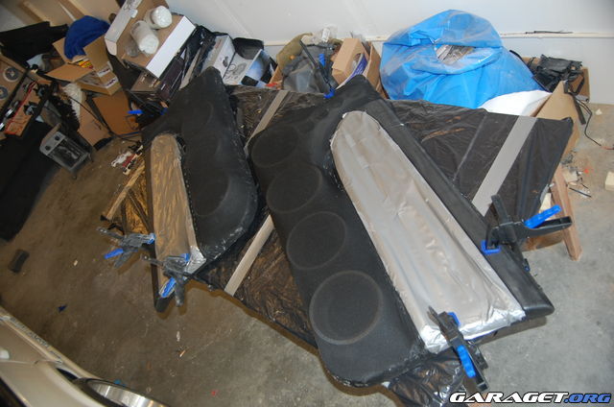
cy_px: 204
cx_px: 307
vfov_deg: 47.7
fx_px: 460
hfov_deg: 67.5
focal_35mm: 27
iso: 400
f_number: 3.5
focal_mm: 18
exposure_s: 1/60
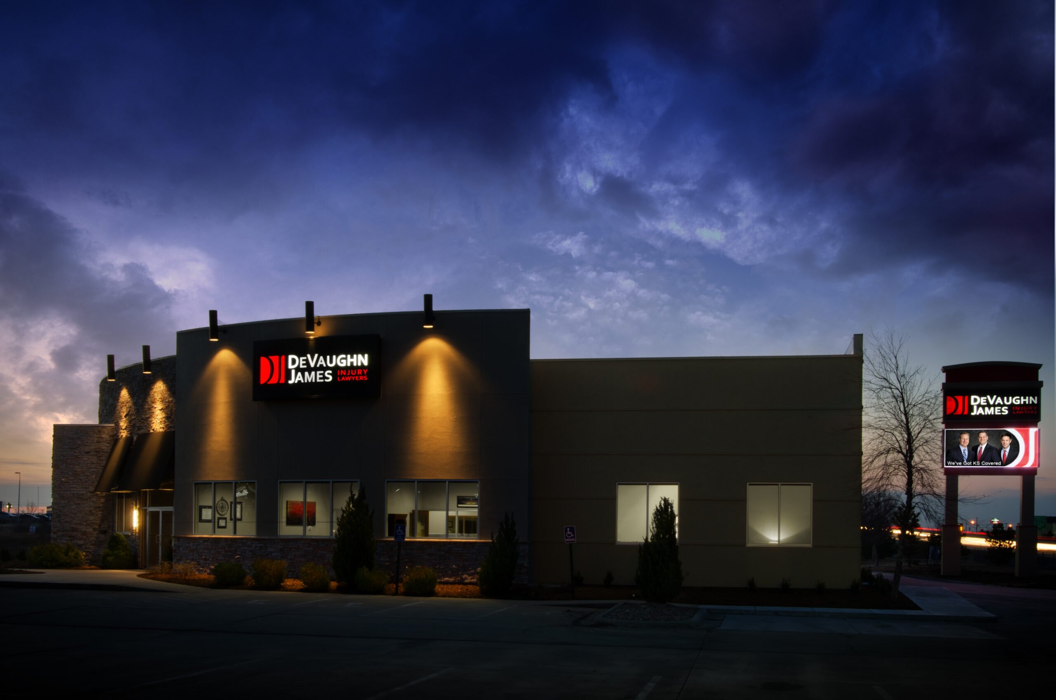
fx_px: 1142
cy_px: 350
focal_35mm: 39
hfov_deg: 49.6
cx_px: 528
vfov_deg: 34.1
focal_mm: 26
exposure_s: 8
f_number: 22
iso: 100
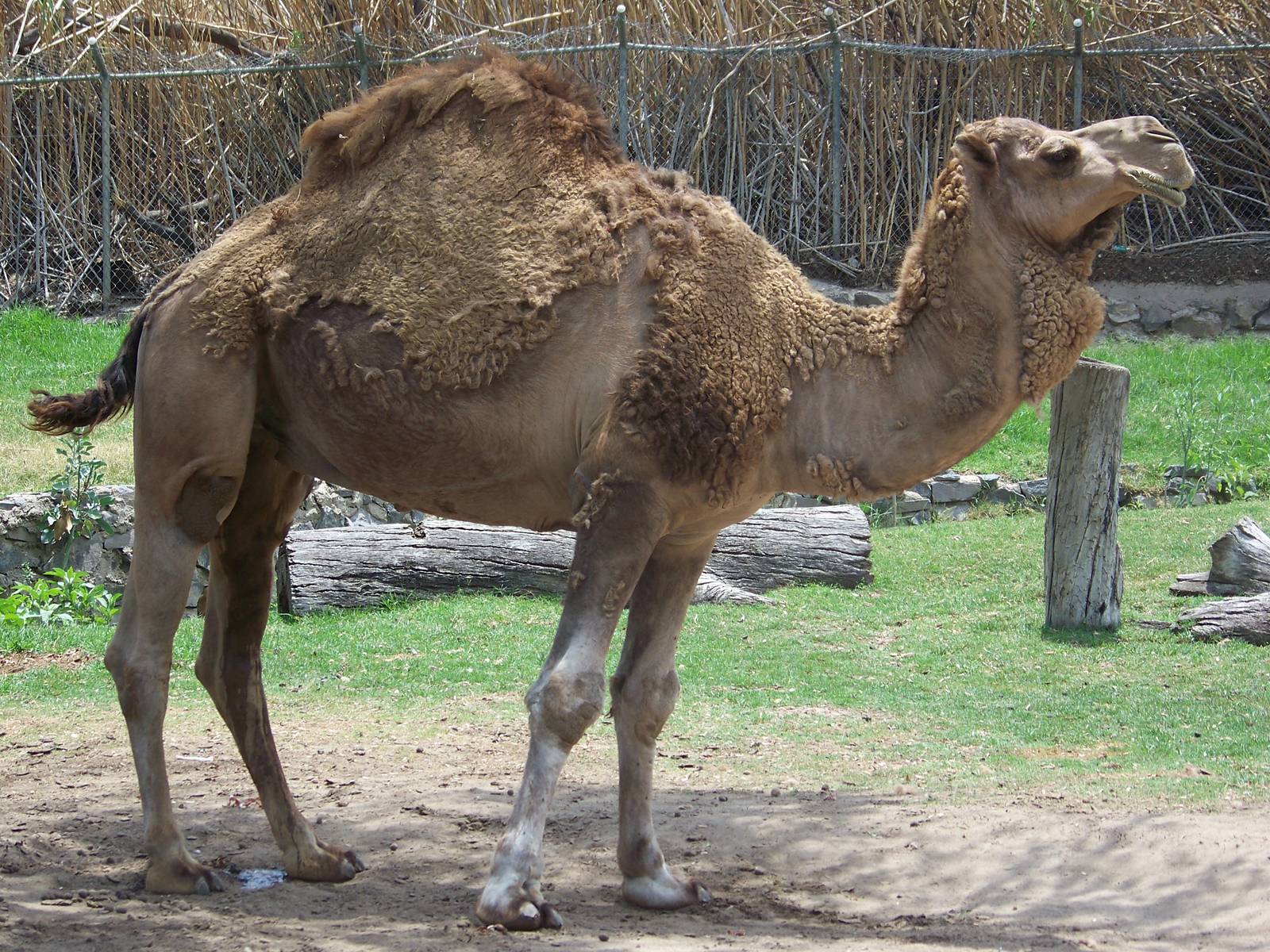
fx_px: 4256
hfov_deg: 17.0
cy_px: 476
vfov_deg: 12.8
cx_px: 635
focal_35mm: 116
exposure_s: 1/400
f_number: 3.2
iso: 64
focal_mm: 19.3
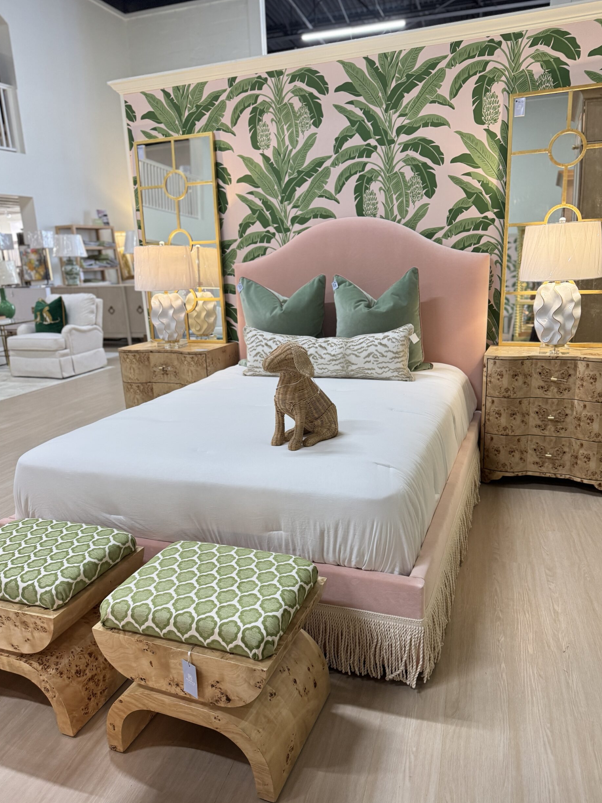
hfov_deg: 54.9
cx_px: 309
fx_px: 580
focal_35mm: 25
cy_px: 410
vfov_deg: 69.4
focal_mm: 6.76
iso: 250
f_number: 1.78
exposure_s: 1/60
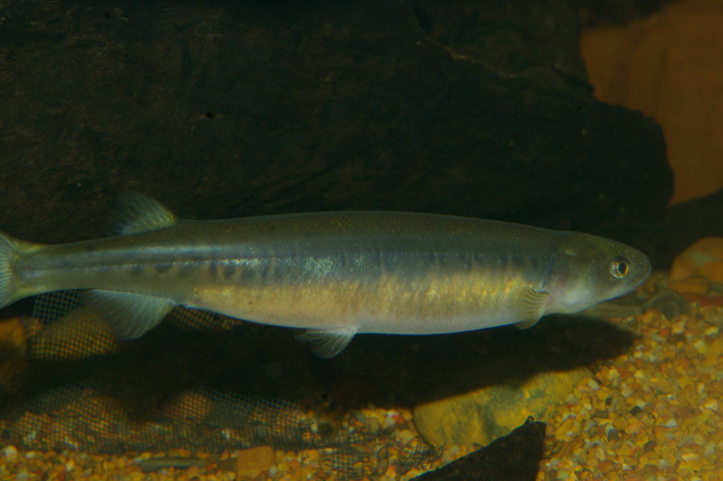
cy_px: 240
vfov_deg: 16.5
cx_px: 362
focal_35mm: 82
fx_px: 1655
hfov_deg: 24.6
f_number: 16
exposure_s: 1/60
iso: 400
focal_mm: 55
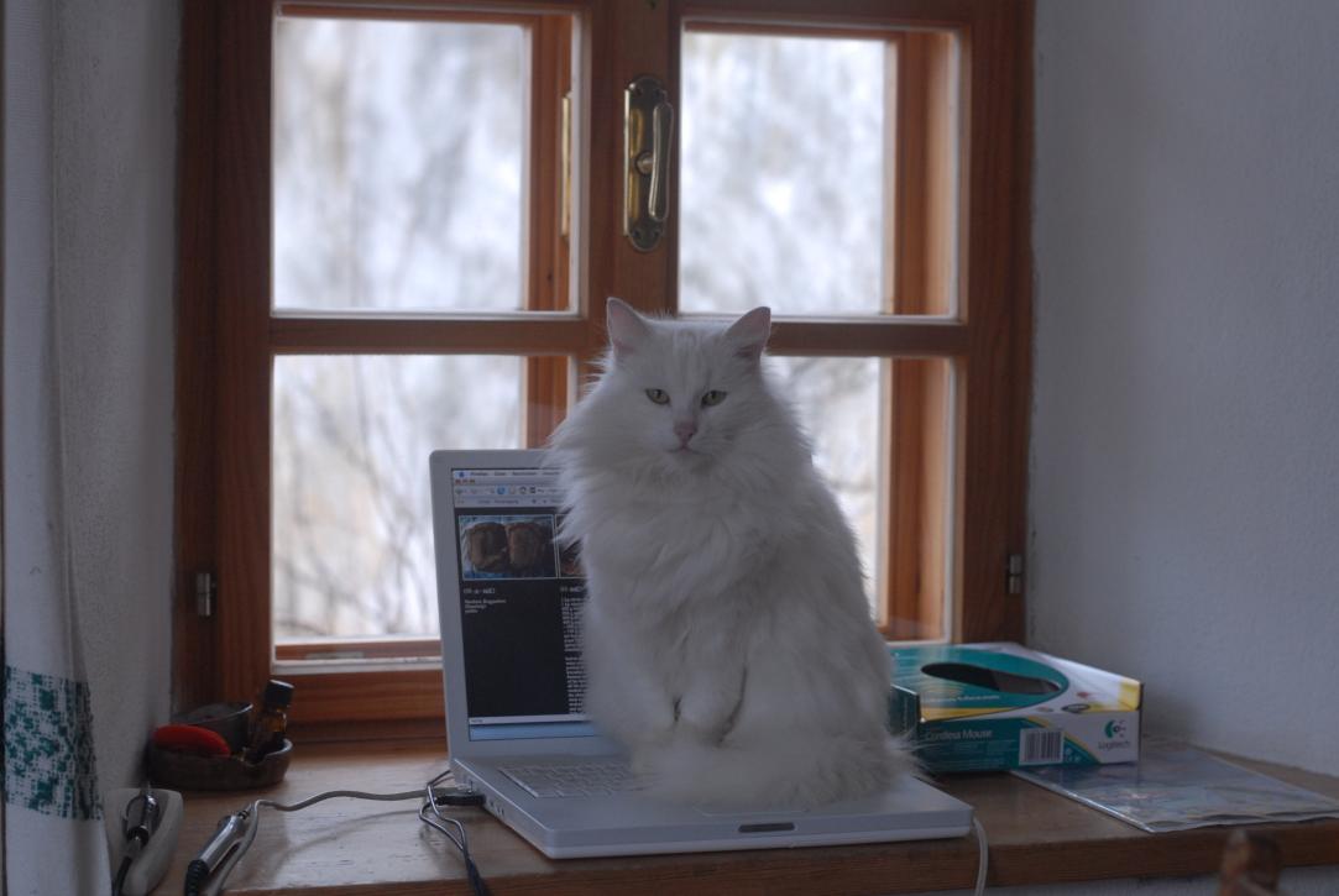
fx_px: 5865
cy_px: 448
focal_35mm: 158
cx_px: 670
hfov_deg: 13.0
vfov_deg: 8.7
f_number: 4
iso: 400
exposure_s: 1/60
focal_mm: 105
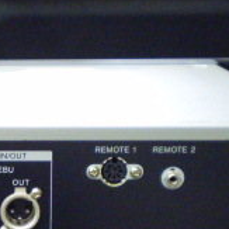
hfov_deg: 11.7
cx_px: -52
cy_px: 219
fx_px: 1093
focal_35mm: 146
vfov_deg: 11.9
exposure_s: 1/15
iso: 400
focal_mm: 7.4
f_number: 3.5
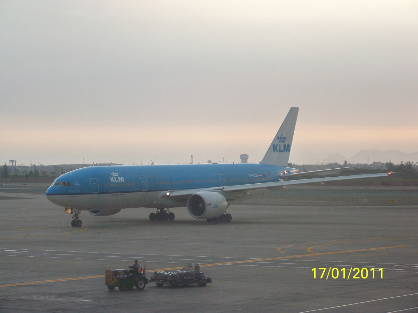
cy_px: 156
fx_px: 1316
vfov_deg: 13.6
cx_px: 209
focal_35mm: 109
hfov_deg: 18.0
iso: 80
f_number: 3.2
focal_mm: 19.3
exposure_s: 1/80
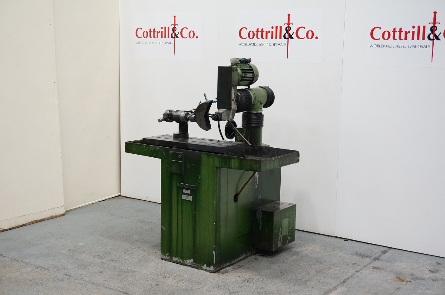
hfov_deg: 38.9
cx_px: 222
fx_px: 629
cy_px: 148
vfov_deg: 26.4
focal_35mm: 51
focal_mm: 34
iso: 1250
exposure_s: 1/60
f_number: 5
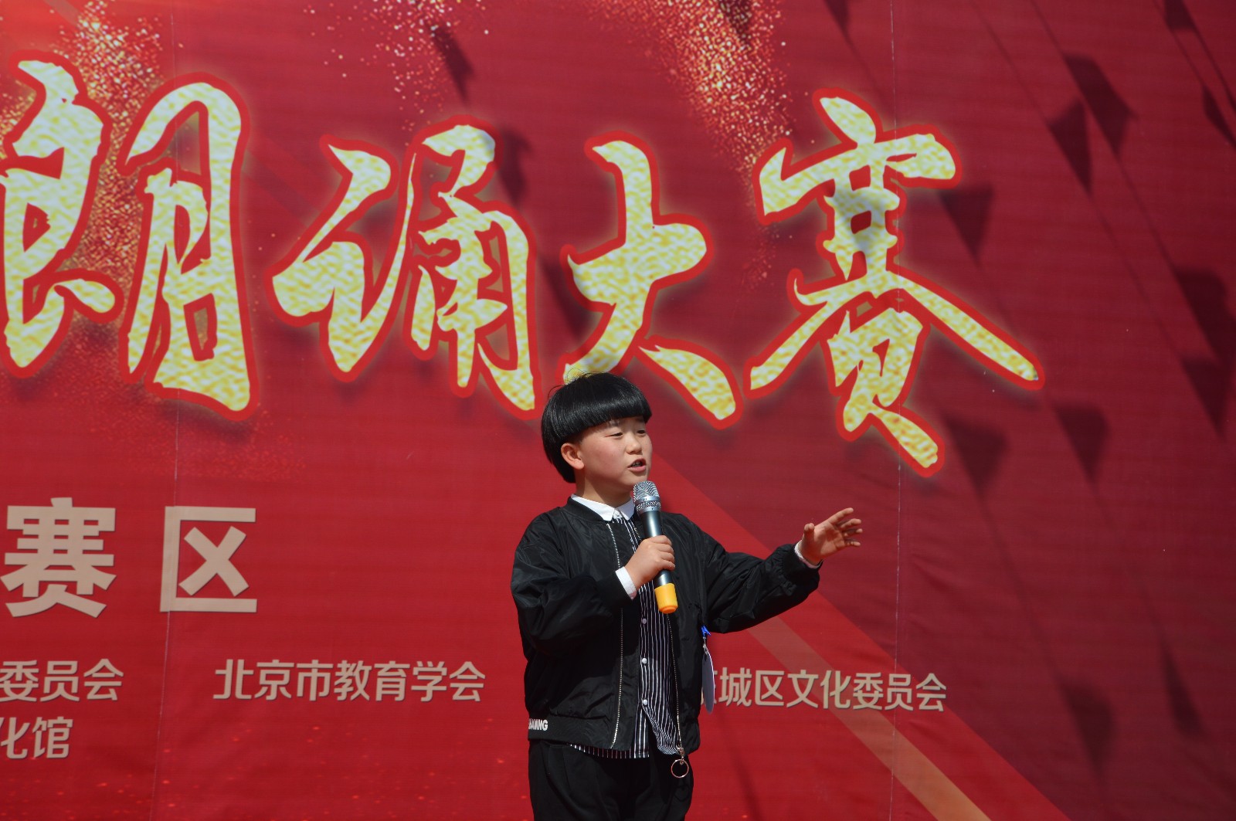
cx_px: 618
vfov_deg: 8.7
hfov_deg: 13.1
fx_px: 5401
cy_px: 410
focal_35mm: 158
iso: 100
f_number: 9
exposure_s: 1/320
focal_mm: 105
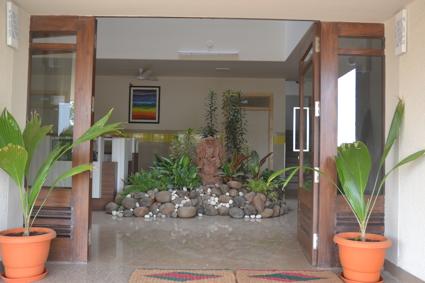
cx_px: 212
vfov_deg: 40.0
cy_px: 142
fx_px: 390
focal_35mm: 33
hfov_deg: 57.2
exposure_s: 1/80
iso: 400
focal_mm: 22
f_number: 4.5
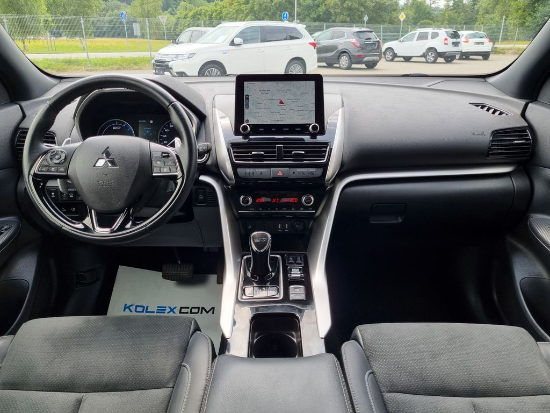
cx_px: 275
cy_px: 206
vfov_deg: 53.1
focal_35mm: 26
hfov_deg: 67.3
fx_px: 413
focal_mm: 5.4
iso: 50
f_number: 1.8
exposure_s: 1/356
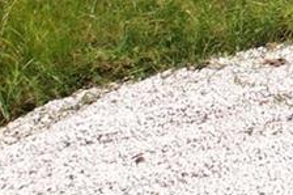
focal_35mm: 157
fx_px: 1277
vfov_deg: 7.5
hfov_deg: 9.1
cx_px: 997
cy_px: -412
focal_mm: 8.38
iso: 100
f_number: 2.8
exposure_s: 1/90
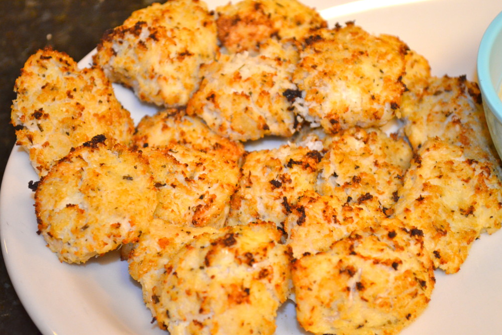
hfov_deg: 24.3
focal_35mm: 84
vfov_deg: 16.4
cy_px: 167
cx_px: 251
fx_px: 1164
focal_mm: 55
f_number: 5.6
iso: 1600
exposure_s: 1/60
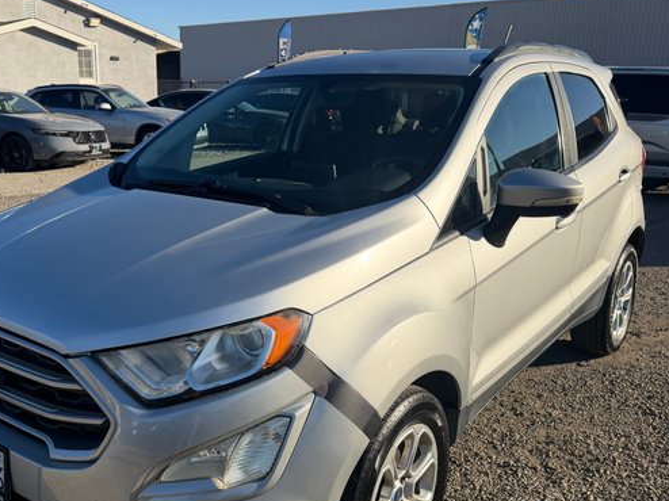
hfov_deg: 52.1
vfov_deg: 40.5
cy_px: 291
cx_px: 251
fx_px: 676
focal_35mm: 35
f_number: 1.78
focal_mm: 6.76
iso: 100
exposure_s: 1/5714
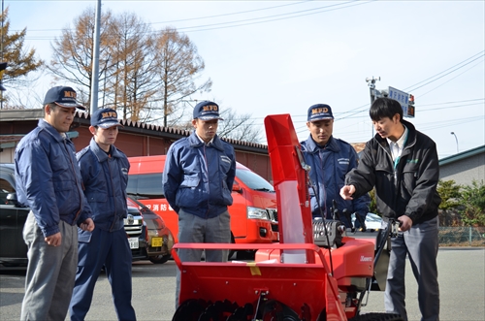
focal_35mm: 60
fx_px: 807
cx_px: 242
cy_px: 160
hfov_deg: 33.5
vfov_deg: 22.5
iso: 125
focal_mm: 40
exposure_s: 1/320
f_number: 5.6
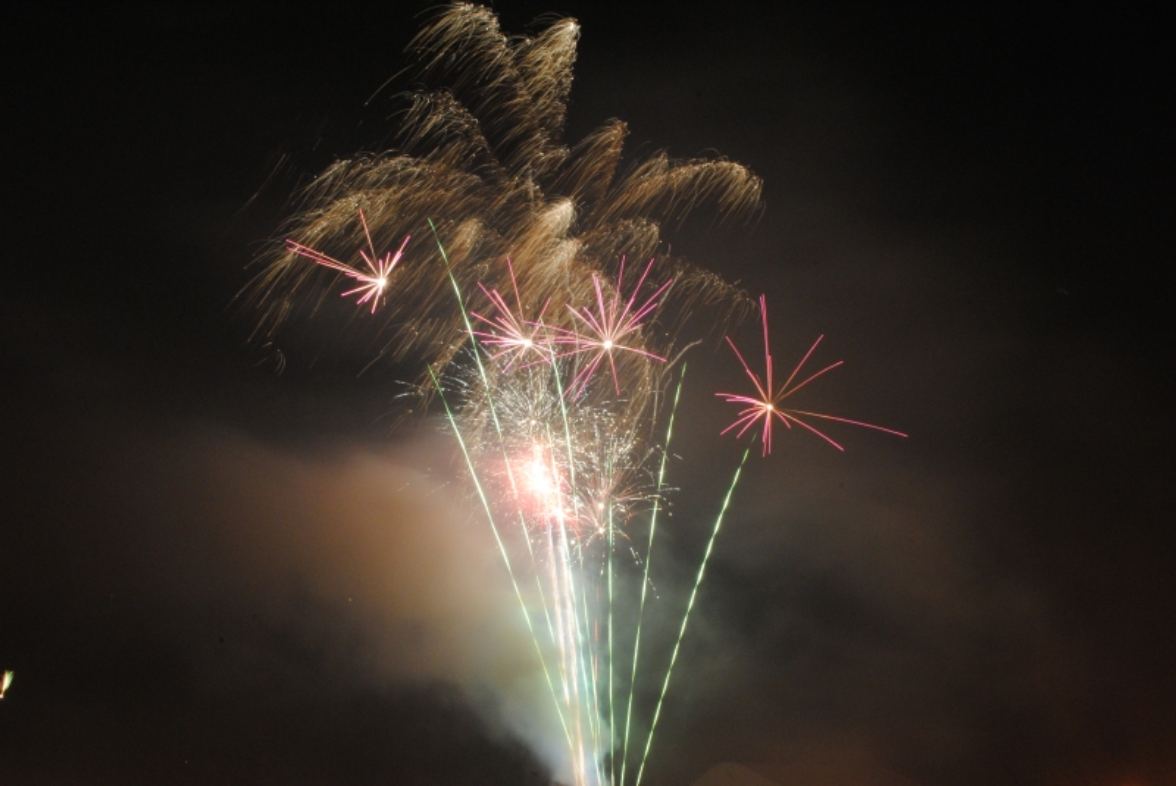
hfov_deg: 41.1
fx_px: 1569
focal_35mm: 48
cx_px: 588
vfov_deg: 28.1
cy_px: 393
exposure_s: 3
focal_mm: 32
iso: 720
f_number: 20
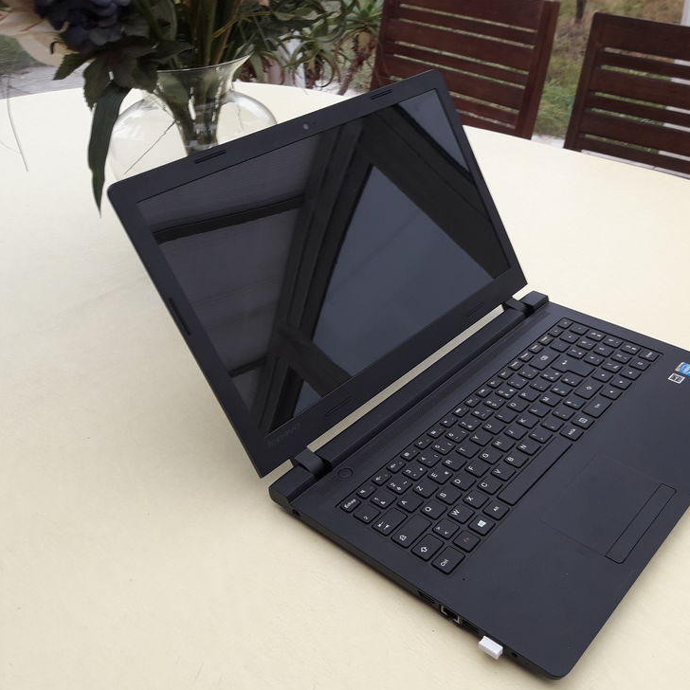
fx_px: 767
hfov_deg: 48.0
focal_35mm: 34
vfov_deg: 48.4
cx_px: 427
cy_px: 353
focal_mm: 3.7
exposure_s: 1/33
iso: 50
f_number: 1.9
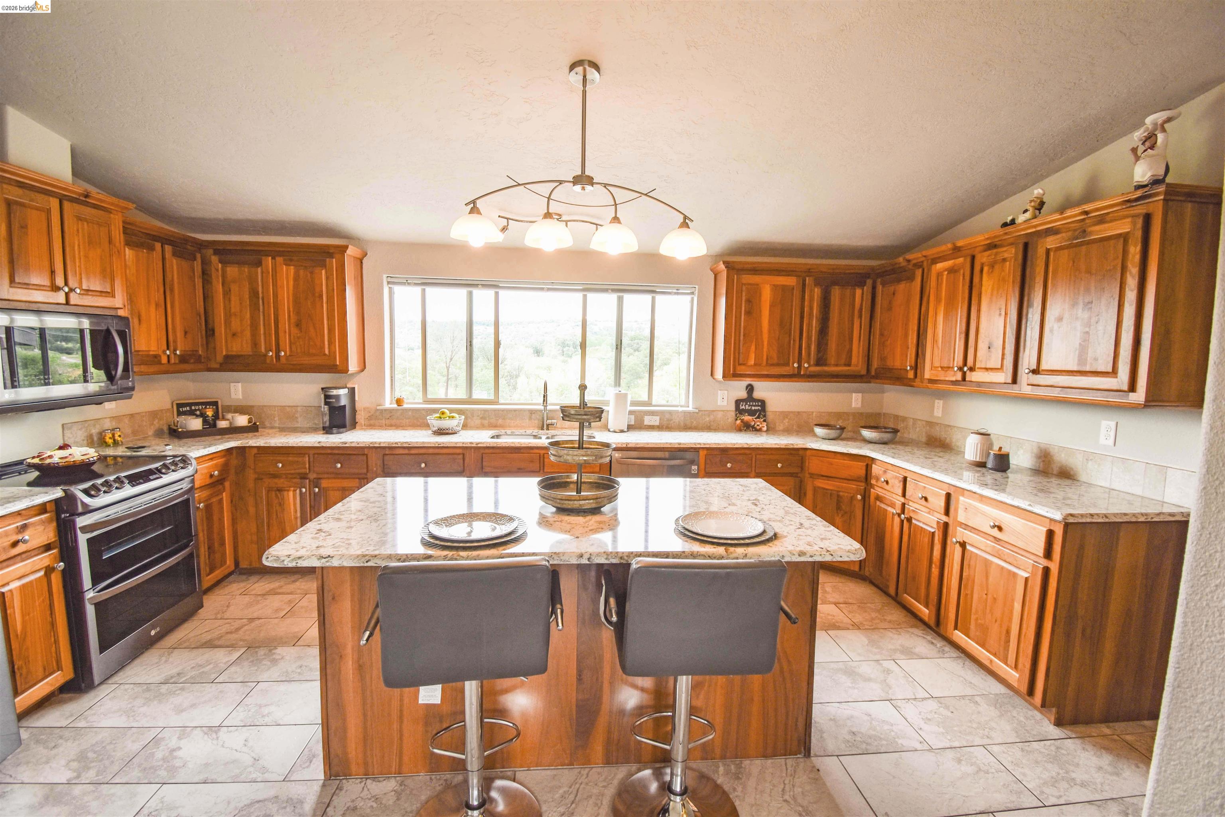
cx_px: 612
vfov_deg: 77.3
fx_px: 510
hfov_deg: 100.4
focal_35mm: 15
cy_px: 408
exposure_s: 1/60
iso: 140
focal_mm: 10
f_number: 4.5
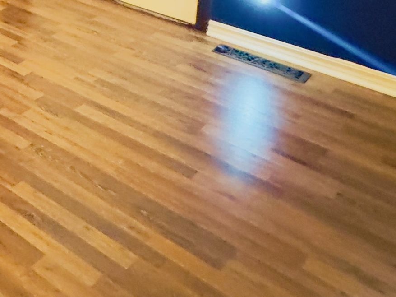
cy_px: -173
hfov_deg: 27.7
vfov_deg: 22.8
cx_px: -187
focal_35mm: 49
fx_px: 560
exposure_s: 1/30
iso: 2500
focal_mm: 2.22
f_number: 2.2
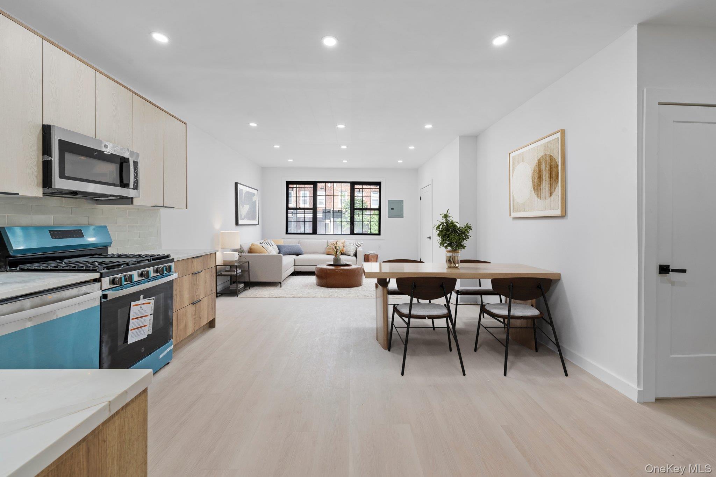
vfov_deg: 81.2
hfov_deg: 104.3
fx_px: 278
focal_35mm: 14
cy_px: 238
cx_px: 358
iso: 400
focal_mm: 14
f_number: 10
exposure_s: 1/5
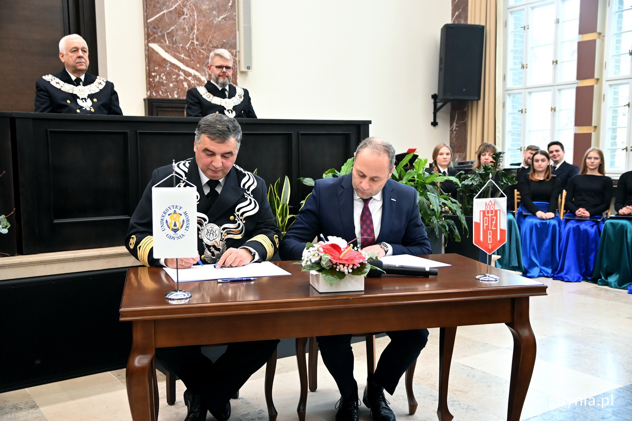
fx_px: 685
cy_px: 210
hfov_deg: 49.6
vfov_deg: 34.2
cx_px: 316
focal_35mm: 39
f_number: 3.2
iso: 1600
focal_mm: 26
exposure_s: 1/160
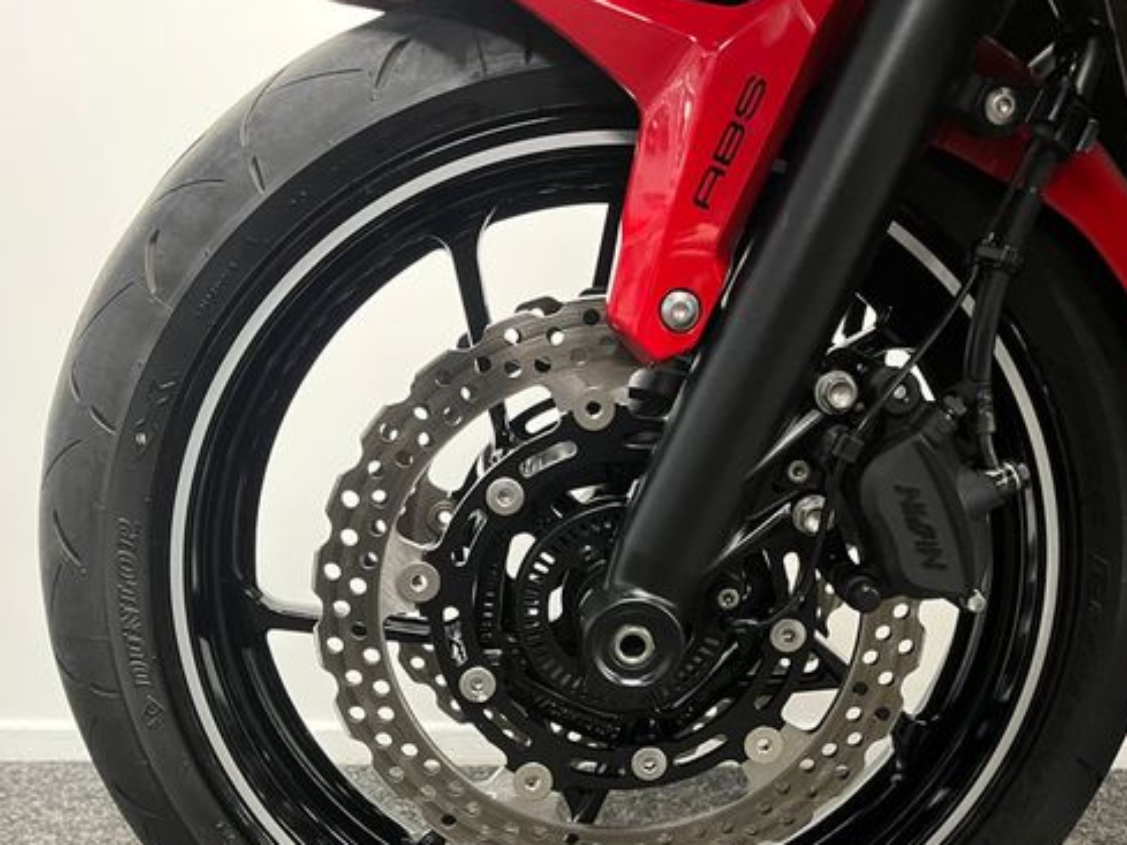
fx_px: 1107
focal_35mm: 34
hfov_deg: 53.9
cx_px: 606
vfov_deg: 41.4
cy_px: 546
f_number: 1.6
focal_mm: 5.1
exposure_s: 1/33
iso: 500
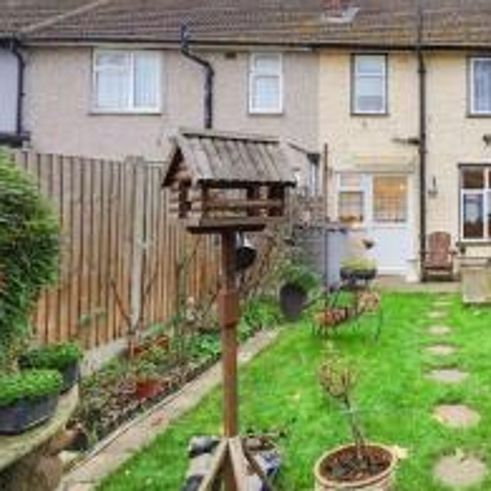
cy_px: 190
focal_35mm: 29
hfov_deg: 46.2
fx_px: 465
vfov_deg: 55.1
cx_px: 496
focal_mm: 14
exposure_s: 1/13
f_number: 8
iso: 400
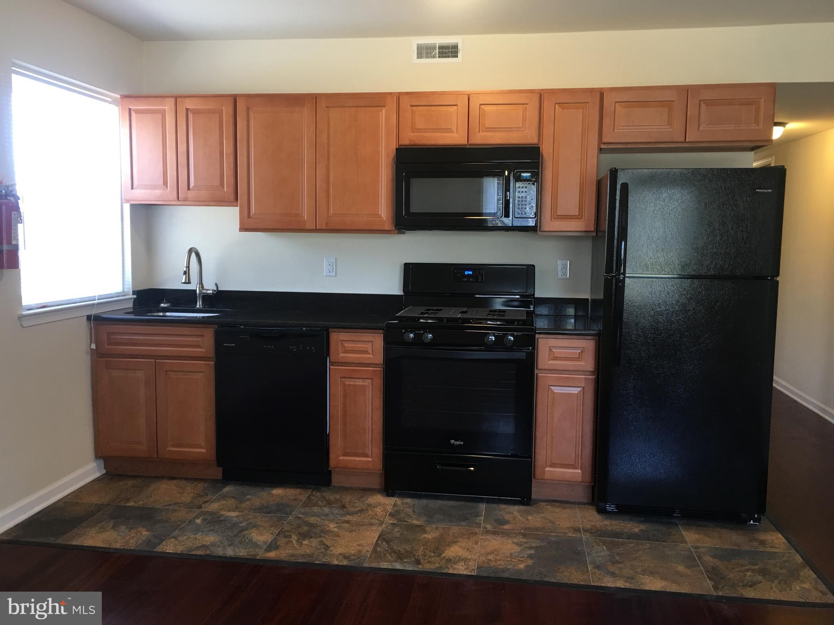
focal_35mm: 29
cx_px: 417
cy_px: 312
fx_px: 699
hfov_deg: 61.7
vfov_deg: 48.2
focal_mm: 4.15
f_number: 2.2
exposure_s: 1/15
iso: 40
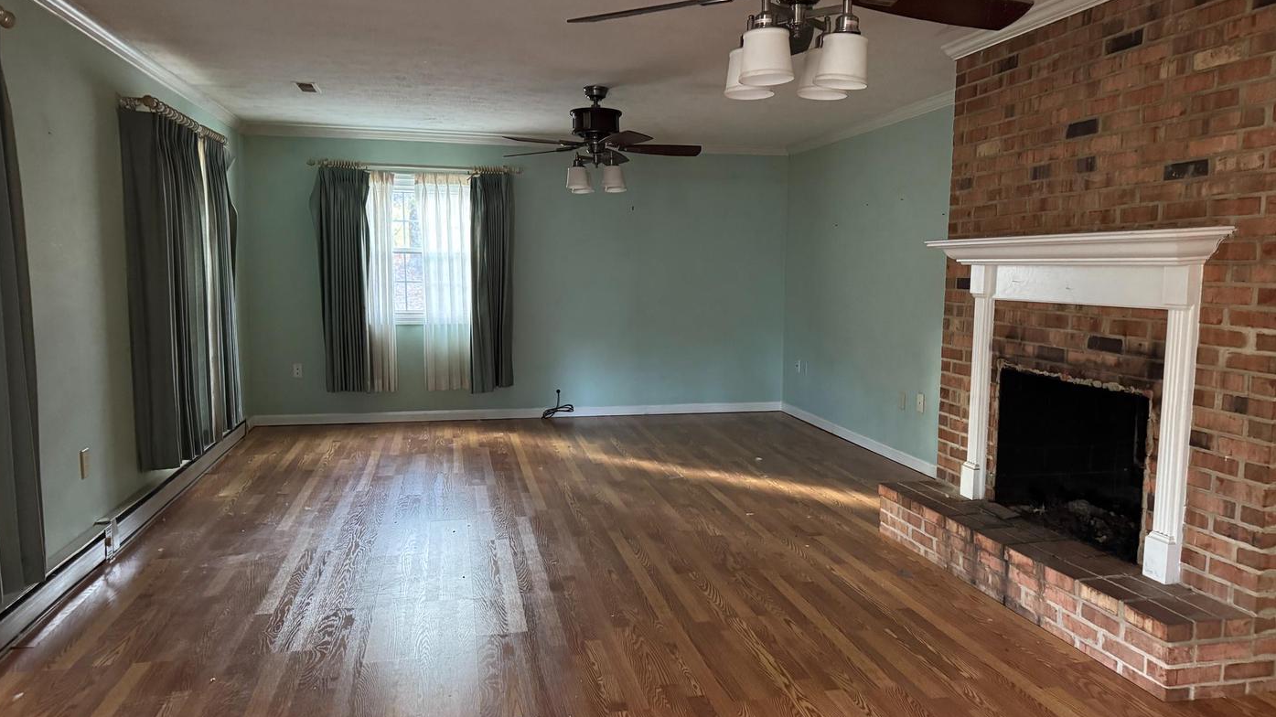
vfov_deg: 42.9
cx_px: 649
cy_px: 372
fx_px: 913
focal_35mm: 27
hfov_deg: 69.9
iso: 1000
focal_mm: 6.76
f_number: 1.78
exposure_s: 1/40
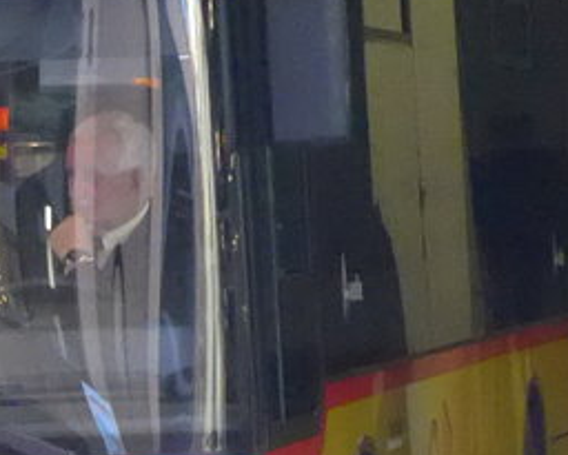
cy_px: 115
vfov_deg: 3.3
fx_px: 7921
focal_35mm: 471
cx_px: -417
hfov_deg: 4.1
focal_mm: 20.4
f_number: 4.8
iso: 1600
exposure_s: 1/50
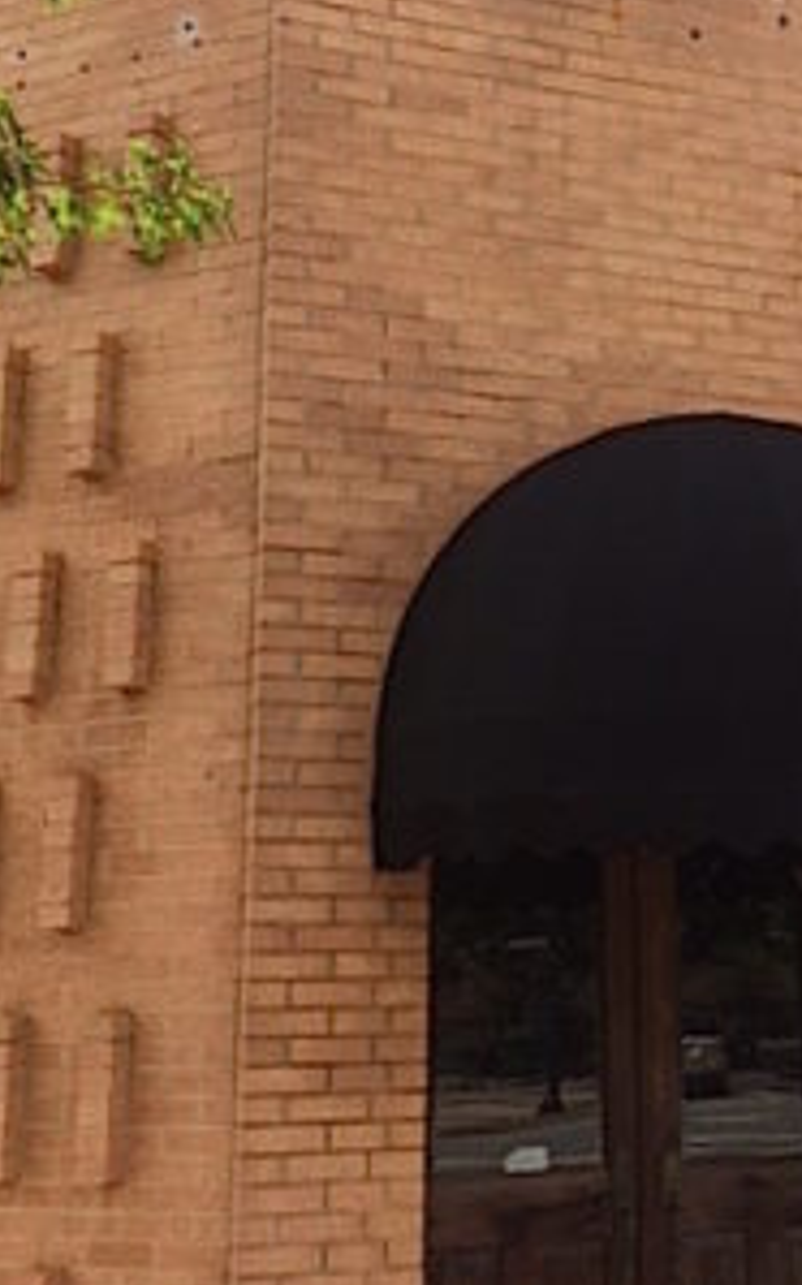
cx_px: 647
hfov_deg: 23.2
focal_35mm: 55
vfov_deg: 36.7
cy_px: 494
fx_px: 1925
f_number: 2.2
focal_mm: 4.15
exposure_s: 1/1244
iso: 32
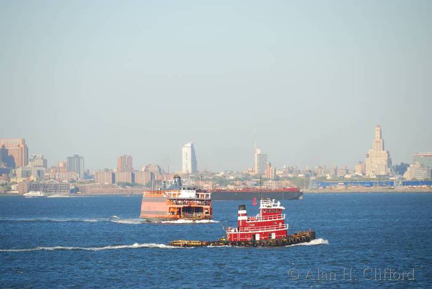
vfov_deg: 4.6
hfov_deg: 6.9
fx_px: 3603
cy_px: 144
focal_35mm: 300
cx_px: 216
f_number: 5.6
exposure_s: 1/320
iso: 125
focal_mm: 200
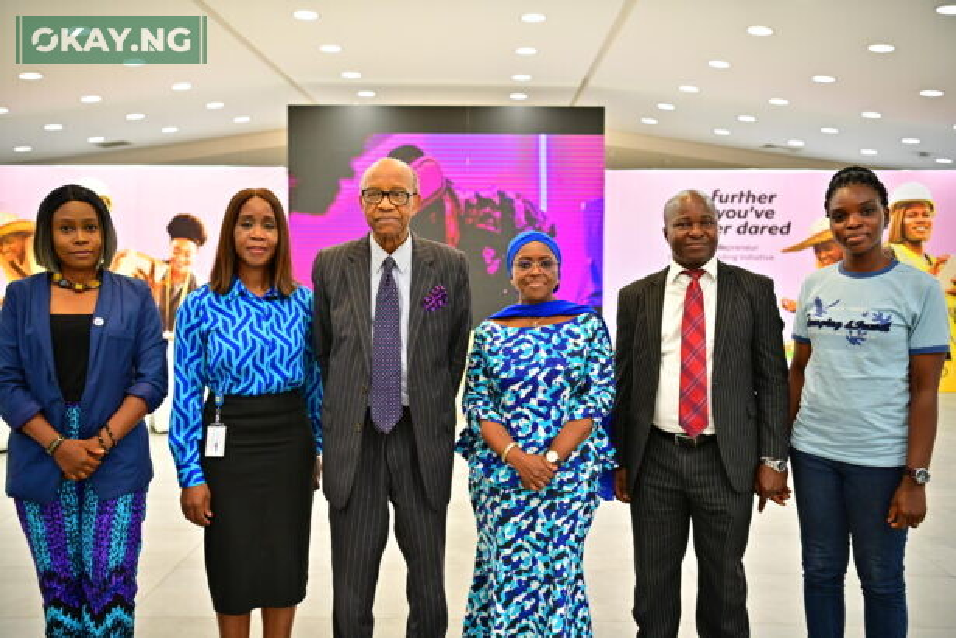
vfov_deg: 37.9
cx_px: 478
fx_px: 929
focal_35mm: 35
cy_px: 319
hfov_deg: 54.4
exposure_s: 1/320
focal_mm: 35
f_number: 2.8
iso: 1600
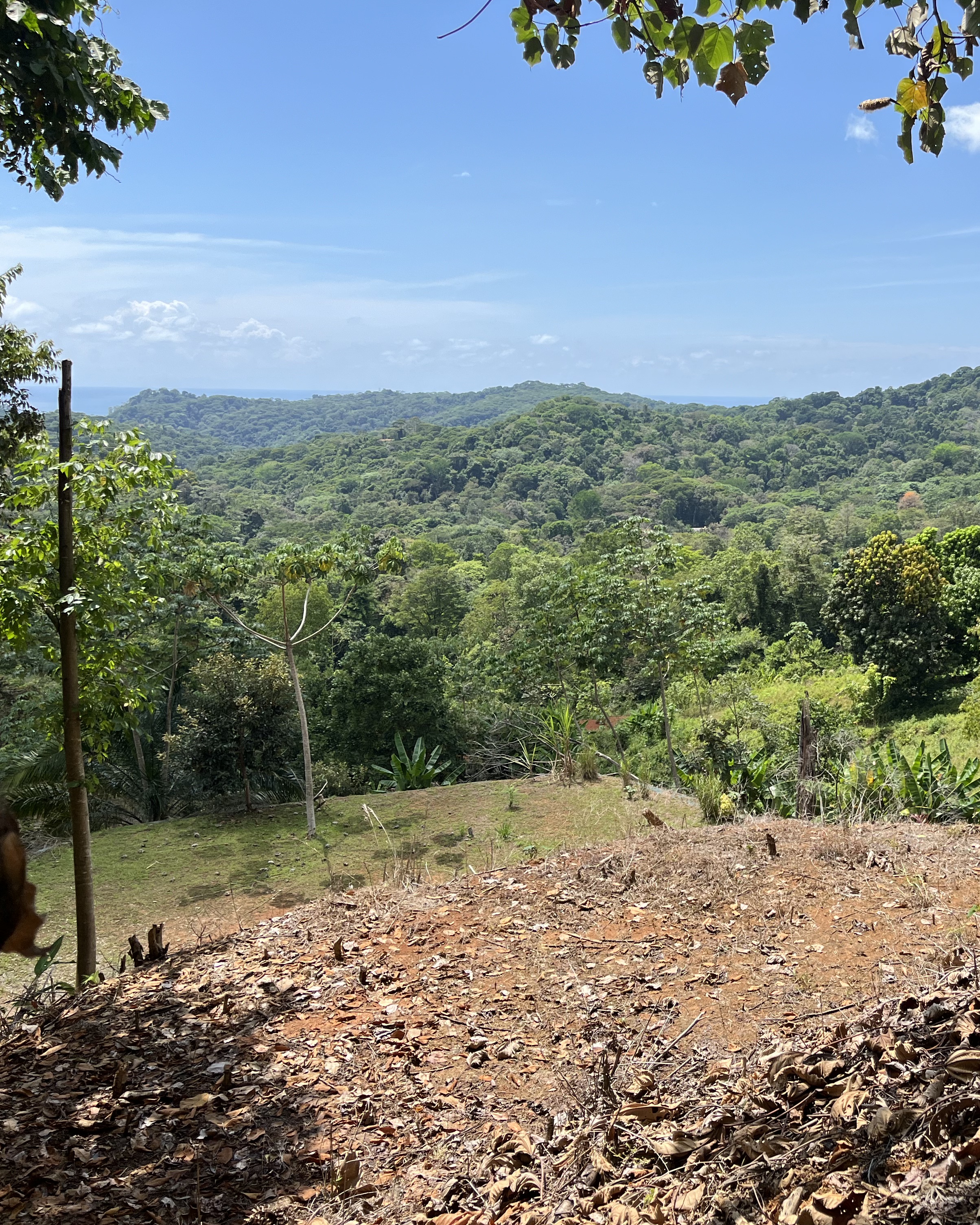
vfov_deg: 52.8
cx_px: 762
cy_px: 613
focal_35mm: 34
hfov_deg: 41.8
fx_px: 1233
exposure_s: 1/2755
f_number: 1.6
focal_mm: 5.1
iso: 50
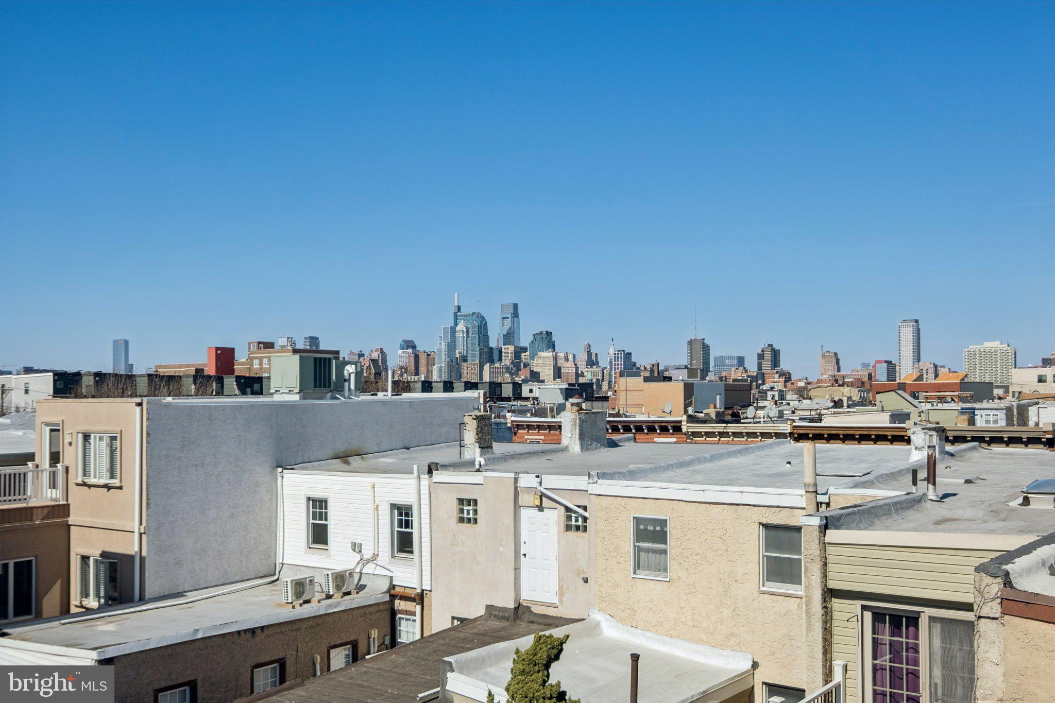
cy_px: 352
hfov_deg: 53.1
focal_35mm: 36
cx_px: 528
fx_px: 1055
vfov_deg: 36.9
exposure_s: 1/1250
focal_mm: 24
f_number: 8
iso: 250
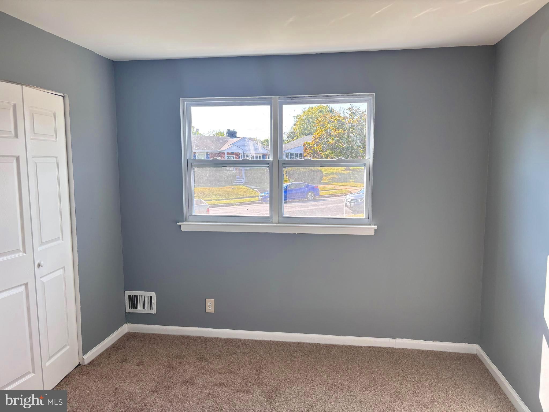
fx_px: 412
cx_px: 274
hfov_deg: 67.3
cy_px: 206
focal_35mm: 26
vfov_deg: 53.1
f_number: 1.6
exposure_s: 1/234
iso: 40
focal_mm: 5.96
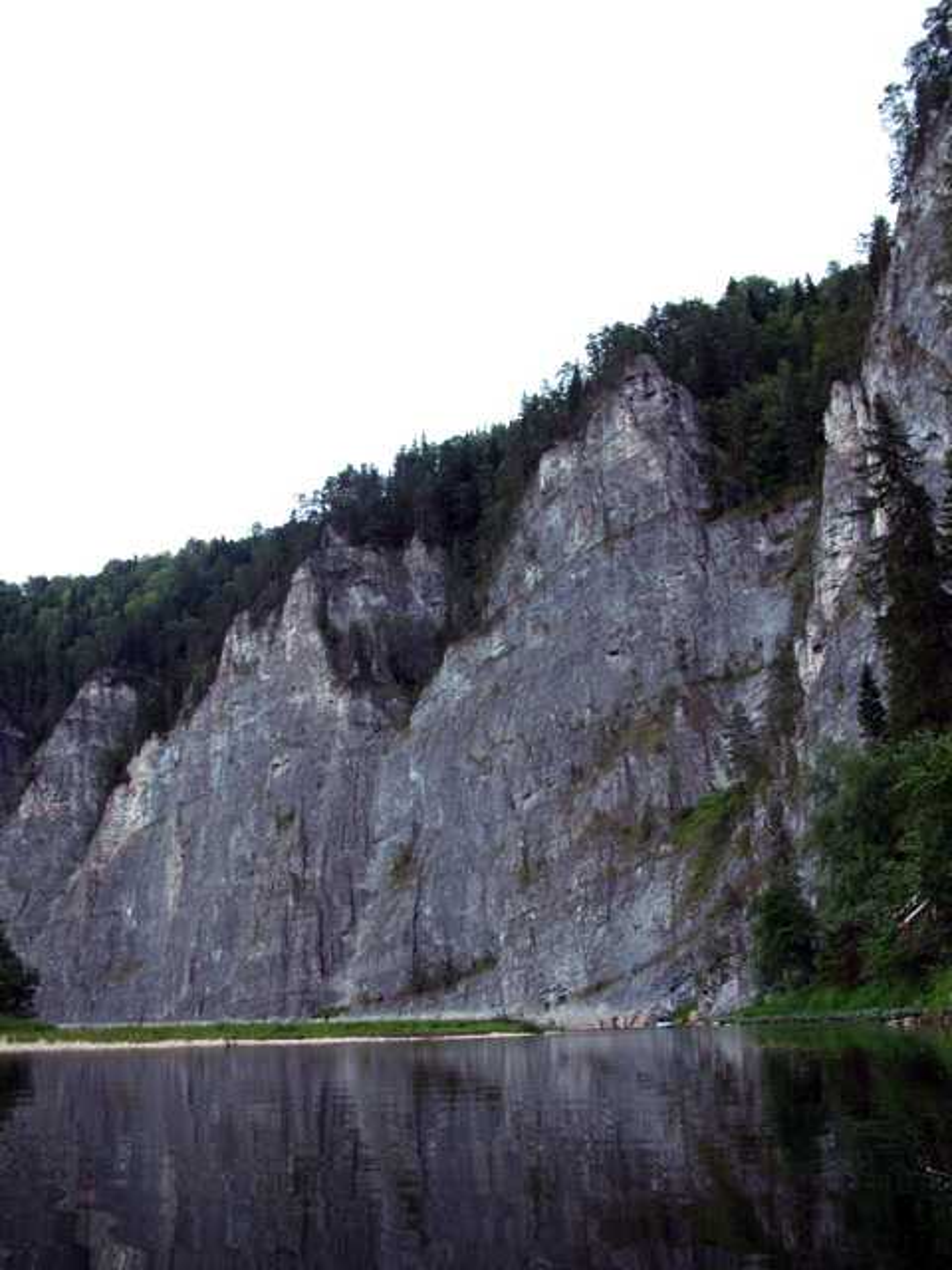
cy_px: 635
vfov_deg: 52.6
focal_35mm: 35
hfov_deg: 40.7
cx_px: 476
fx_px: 1283
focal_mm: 8.9
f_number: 3.5
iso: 100
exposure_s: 1/114
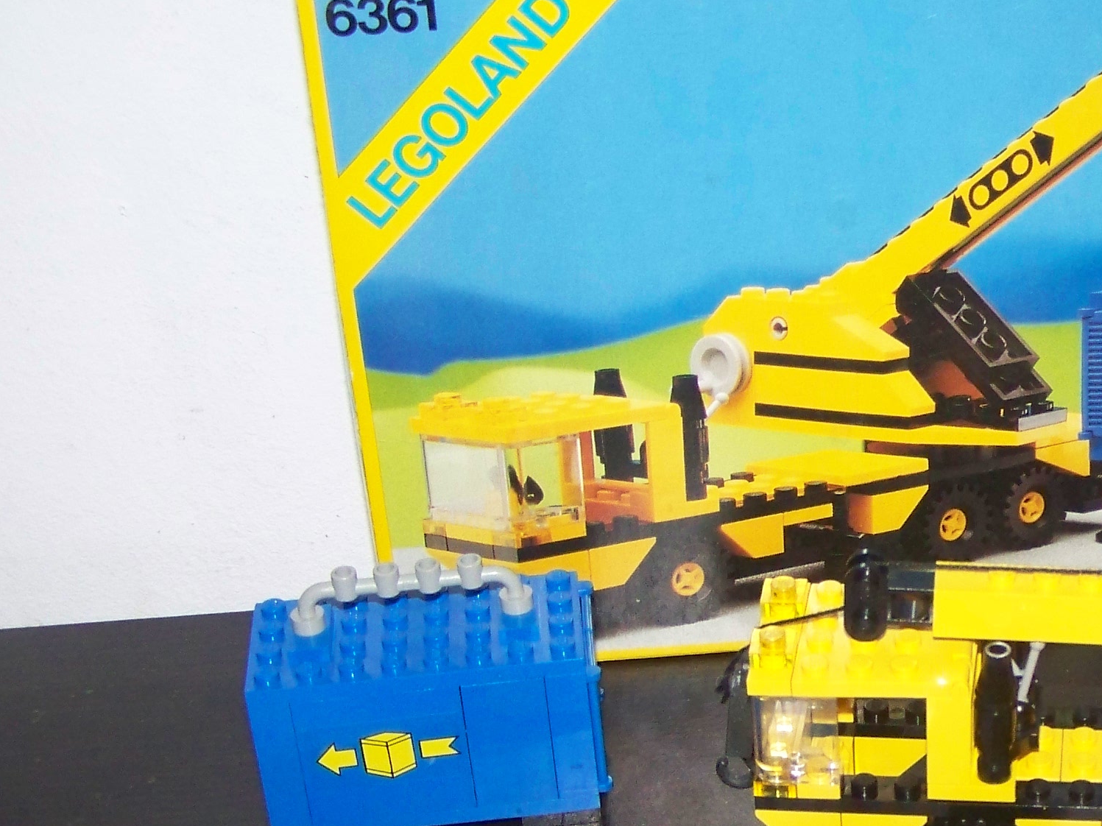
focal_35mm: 78
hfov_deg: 24.3
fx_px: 2483
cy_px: 647
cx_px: 1011
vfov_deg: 18.7
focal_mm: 6.3
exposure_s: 1/30
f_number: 2.8
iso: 200
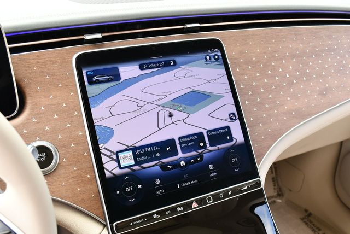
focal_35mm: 36
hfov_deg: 53.1
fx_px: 350
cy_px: 117
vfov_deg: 36.9
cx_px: 175
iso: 400
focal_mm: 18
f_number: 4
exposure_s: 1/250
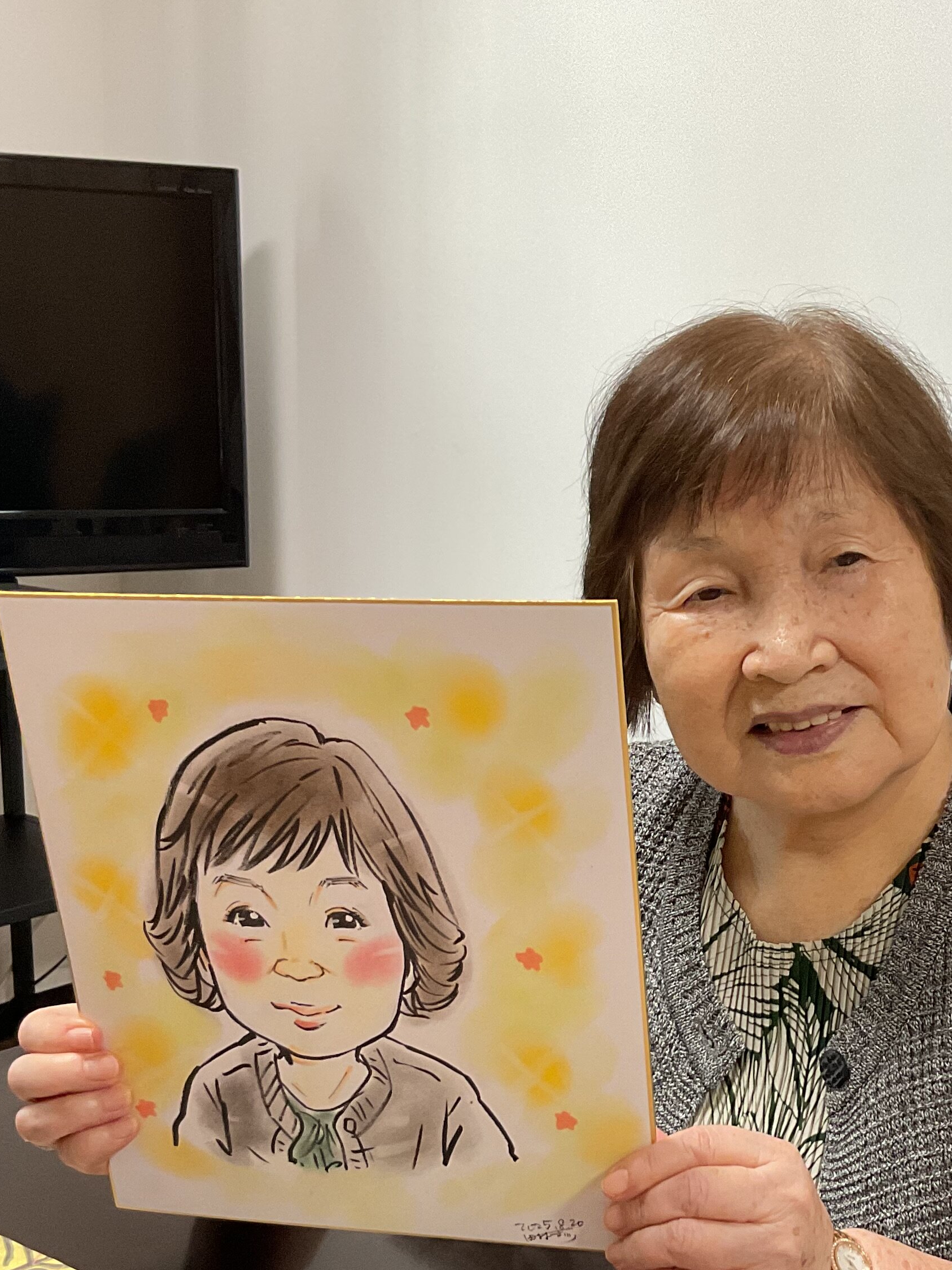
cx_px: 736
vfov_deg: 36.6
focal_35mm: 52
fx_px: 1907
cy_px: 787
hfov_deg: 27.6
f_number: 1.8
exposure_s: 1/60
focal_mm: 3
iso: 80
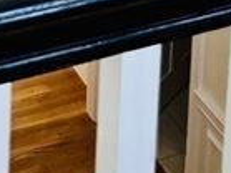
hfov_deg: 14.7
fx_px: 887
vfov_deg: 8.2
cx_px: 17
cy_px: -442
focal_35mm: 133
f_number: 1.78
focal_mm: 6.76
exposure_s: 1/120
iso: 100
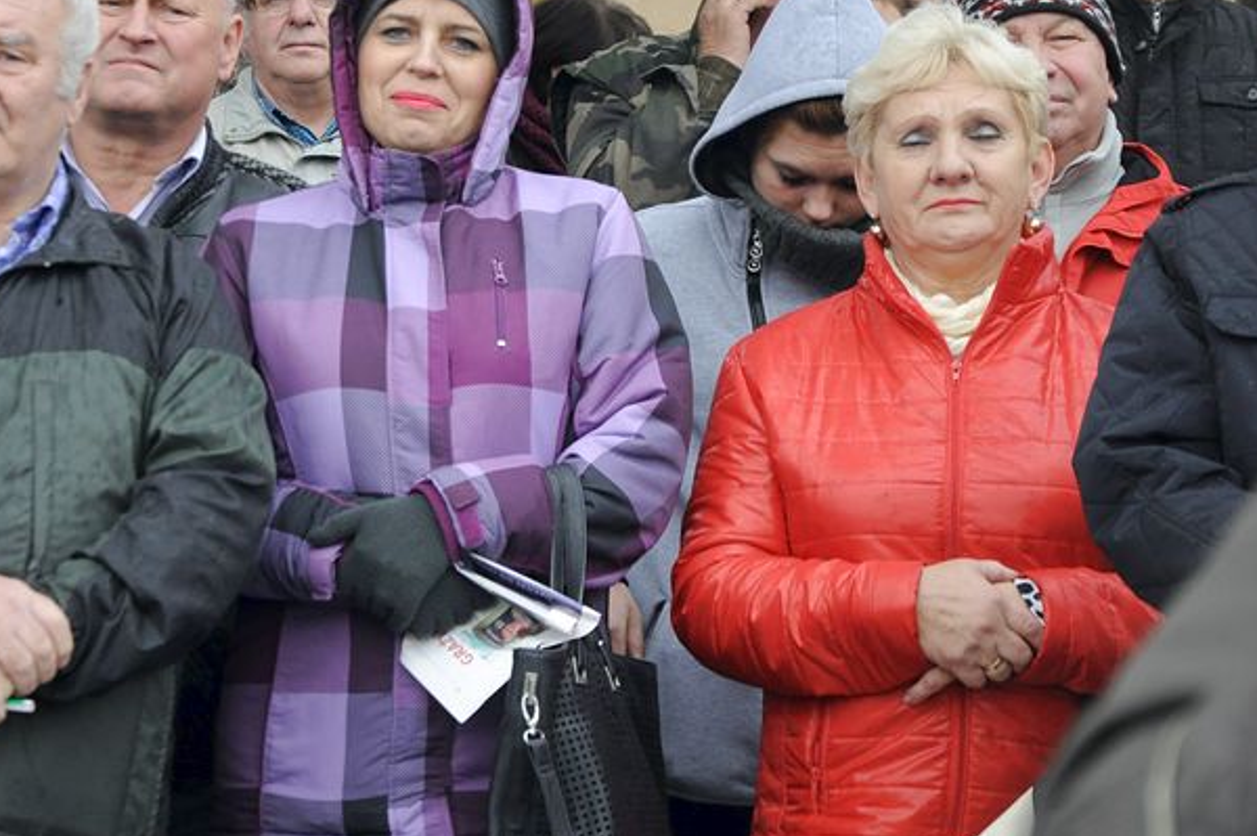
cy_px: 301
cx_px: 396
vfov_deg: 7.6
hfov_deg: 11.4
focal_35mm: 181
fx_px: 6304
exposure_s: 1/200
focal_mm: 85
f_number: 5.6
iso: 800
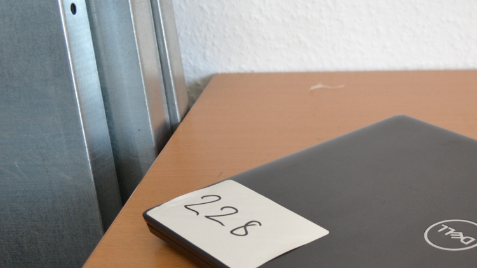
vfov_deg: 17.7
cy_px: 237
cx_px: 487
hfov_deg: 29.2
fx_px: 847
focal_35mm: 67
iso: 400
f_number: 3.8
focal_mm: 20
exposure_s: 1/50
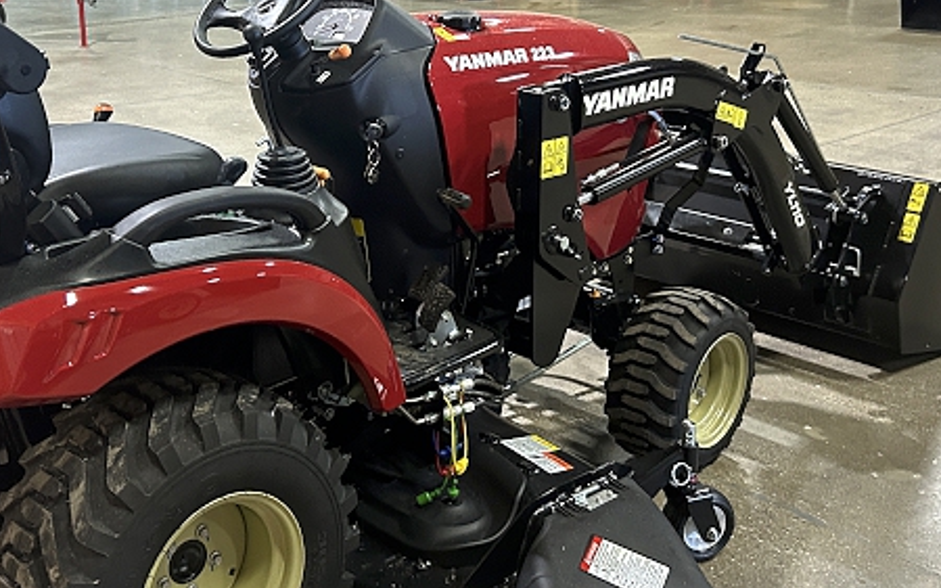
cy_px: 182
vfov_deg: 26.1
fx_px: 1256
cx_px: 314
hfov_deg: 40.6
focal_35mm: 49
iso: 400
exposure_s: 1/60
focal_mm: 5.7
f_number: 1.5
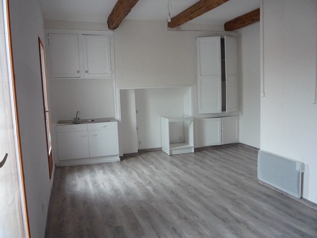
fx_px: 275
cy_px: 119
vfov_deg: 46.8
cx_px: 158
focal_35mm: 30
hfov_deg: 60.0
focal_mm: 5.2
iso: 250
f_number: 3.3
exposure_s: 1/30
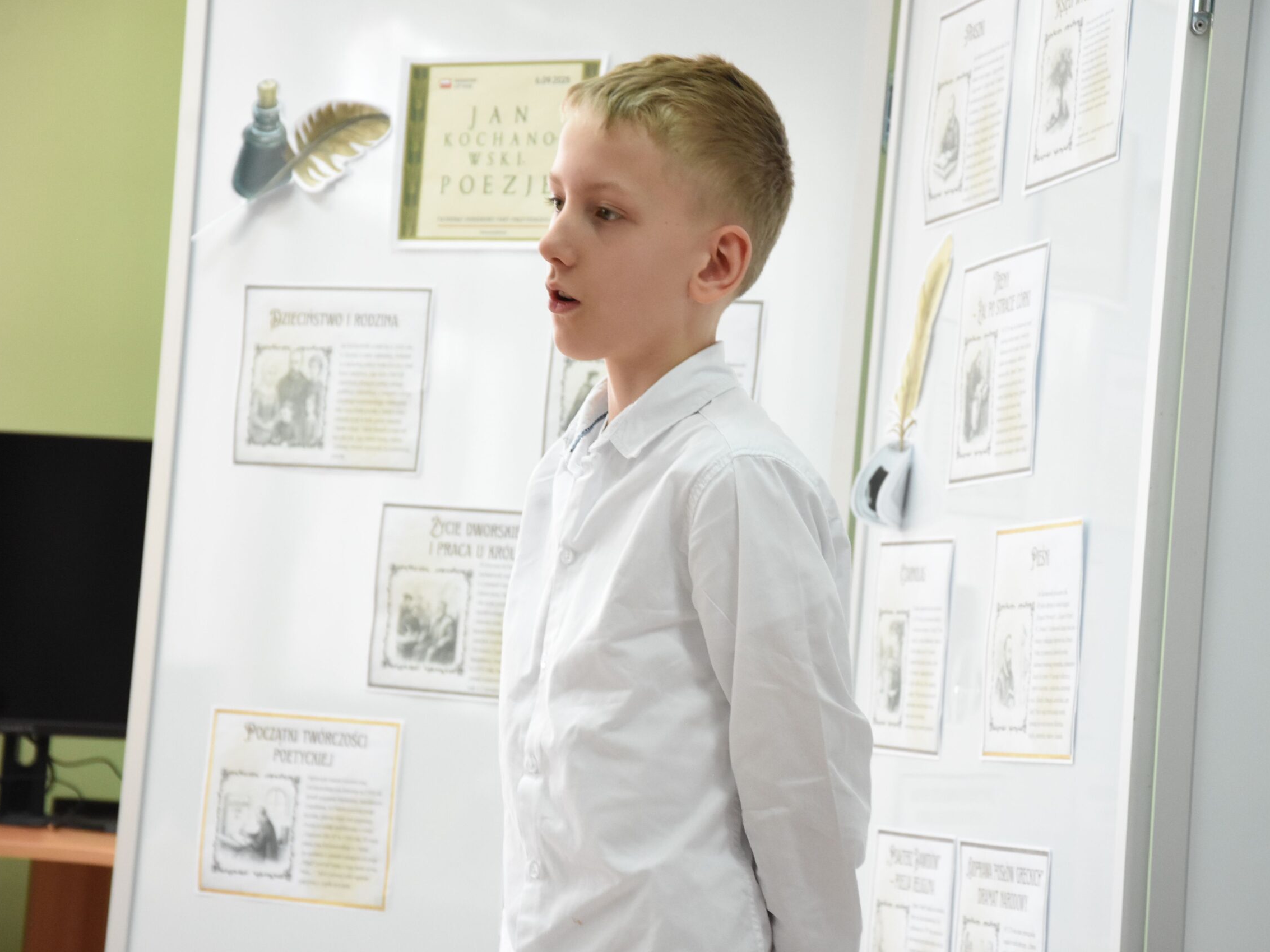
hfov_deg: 14.2
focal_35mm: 139
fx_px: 5082
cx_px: 647
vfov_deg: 10.7
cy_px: 476
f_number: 6.3
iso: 2000
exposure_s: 1/125
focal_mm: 85
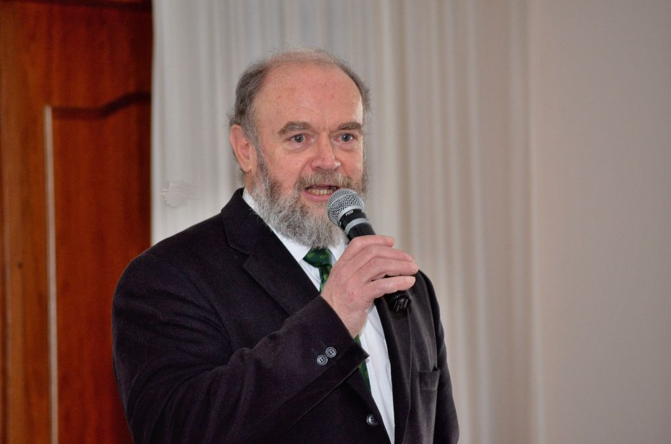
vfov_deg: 6.3
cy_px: 222
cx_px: 336
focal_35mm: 218
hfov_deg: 9.5
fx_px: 4045
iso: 1600
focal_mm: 145
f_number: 5
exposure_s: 1/60
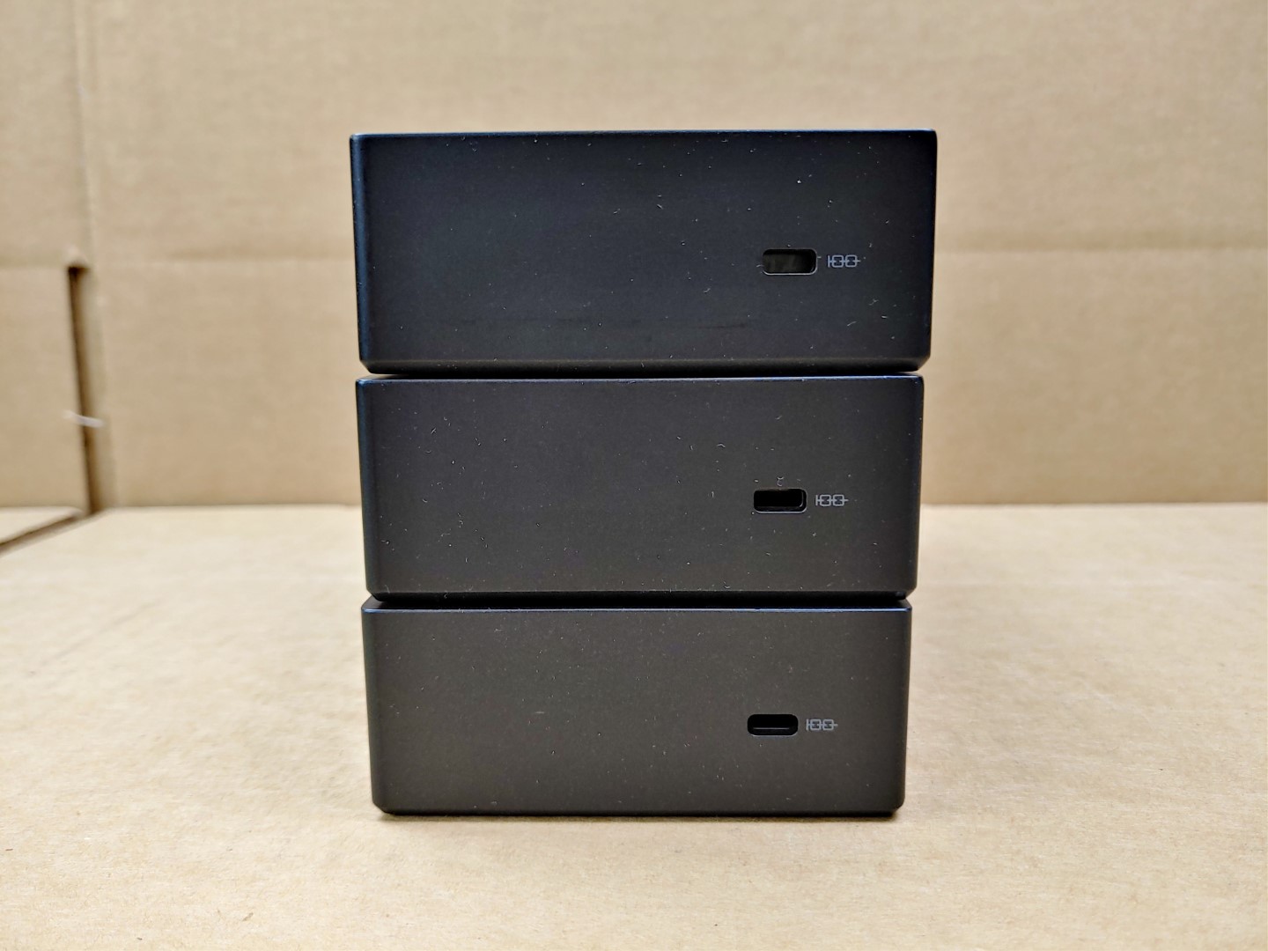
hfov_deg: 67.3
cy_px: 476
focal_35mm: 26
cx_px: 634
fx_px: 952
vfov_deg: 53.1
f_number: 1.8
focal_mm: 4.36
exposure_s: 1/126
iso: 50
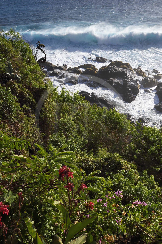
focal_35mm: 45
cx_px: 81
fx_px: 304
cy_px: 122
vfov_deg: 43.6
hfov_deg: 29.8
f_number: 14
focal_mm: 45
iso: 200
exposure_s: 1/250
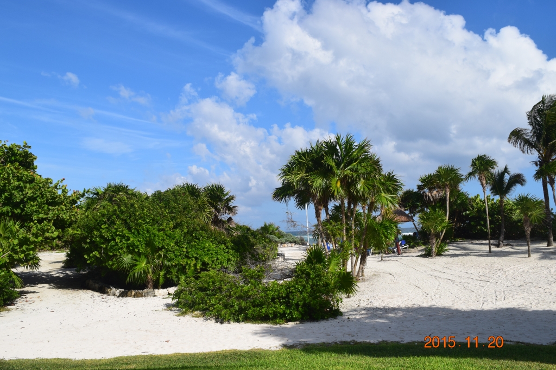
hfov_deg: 67.4
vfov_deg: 47.9
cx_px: 278
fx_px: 417
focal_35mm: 27
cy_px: 185
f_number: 11
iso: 360
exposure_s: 1/500
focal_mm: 18
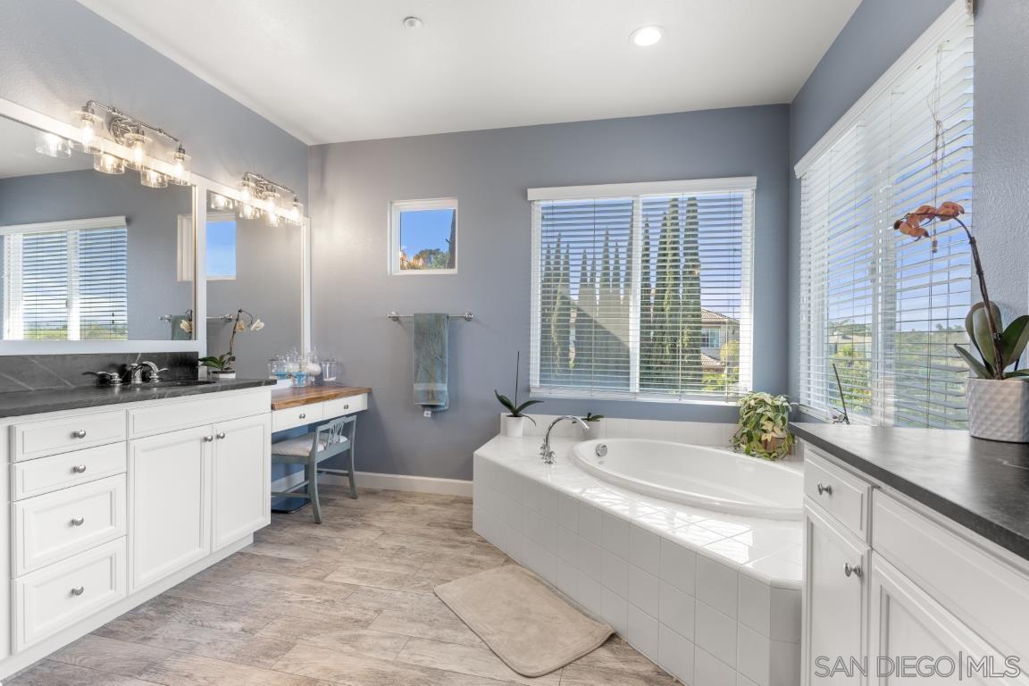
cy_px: 343
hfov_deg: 93.3
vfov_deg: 70.4
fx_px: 486
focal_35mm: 17
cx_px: 514
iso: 80
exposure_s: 1/10
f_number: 8
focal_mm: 17
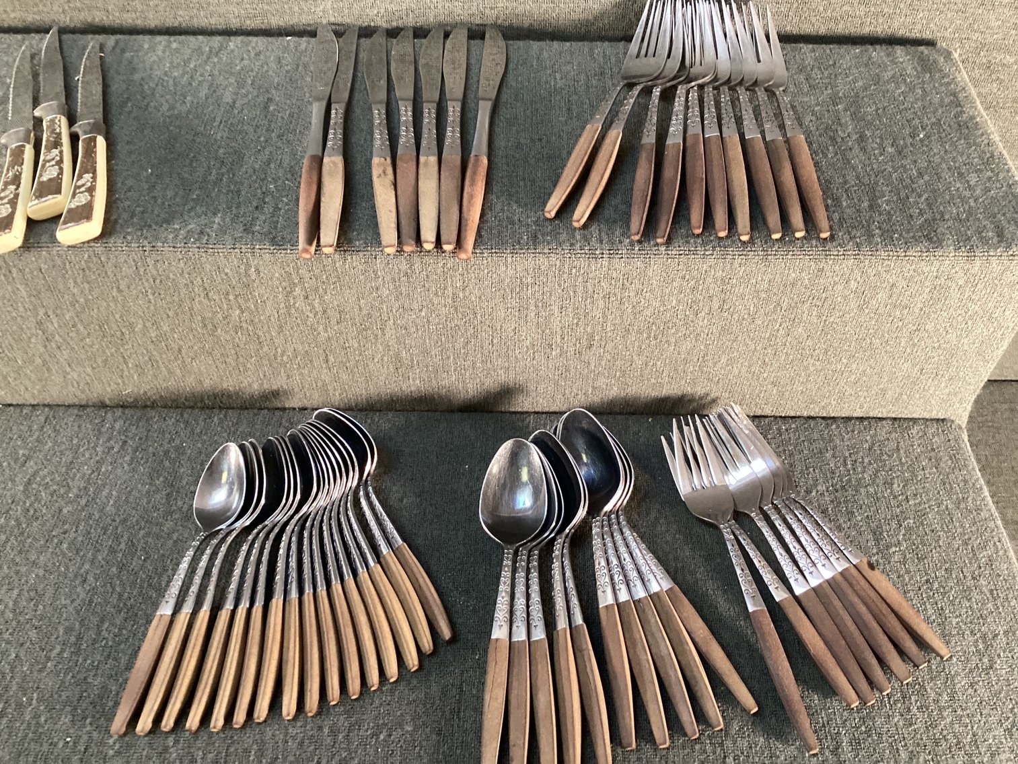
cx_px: 509
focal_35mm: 31
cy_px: 382
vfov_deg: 45.4
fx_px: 912
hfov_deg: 58.3
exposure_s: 1/60
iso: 320
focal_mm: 3.3
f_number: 2.4
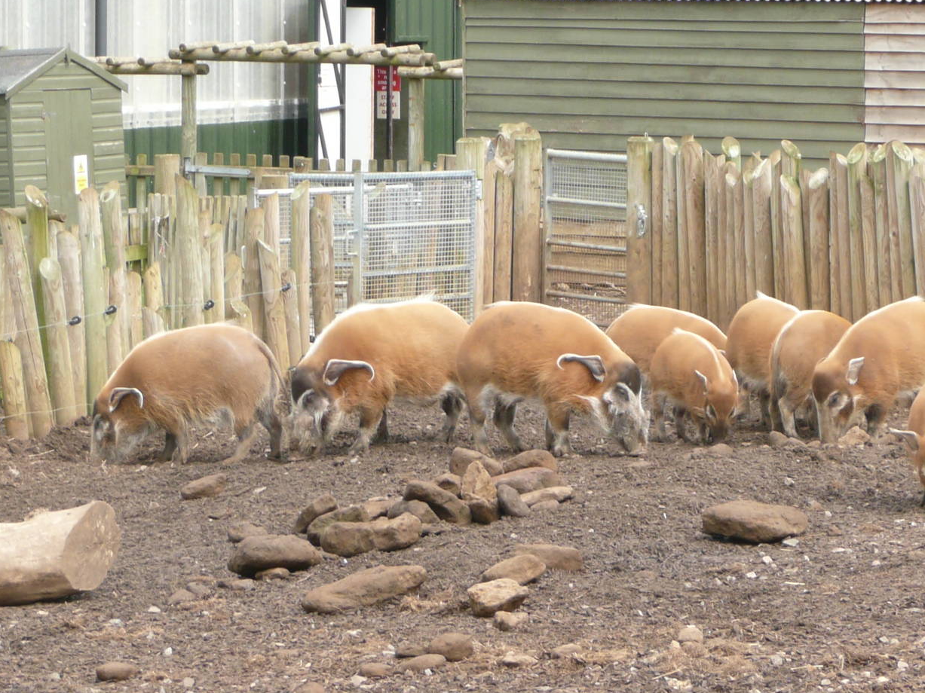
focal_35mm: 150
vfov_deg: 9.9
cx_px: 600
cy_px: 328
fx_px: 4008
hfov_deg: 13.2
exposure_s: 1/125
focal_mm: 12.7
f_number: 4.6
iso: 100
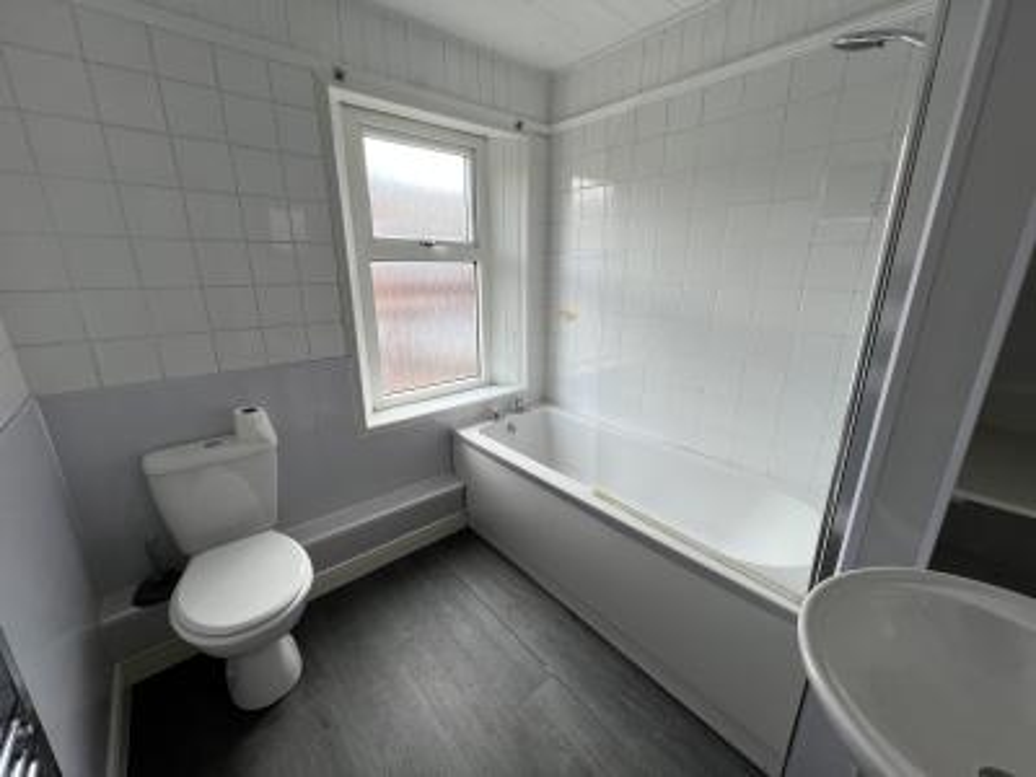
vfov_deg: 89.9
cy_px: 388
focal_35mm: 13
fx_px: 389
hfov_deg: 106.2
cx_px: 518
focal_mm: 1.57
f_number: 1.8
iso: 32
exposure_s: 1/99
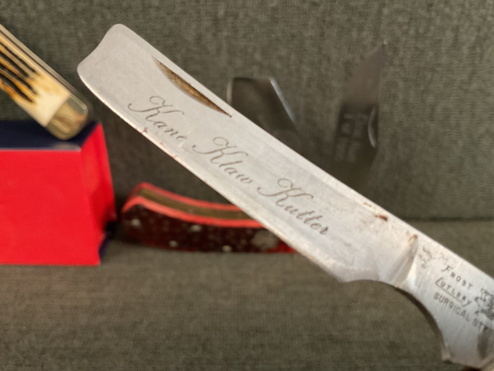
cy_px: 186
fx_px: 414
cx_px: 247
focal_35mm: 29
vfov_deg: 48.2
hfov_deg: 61.7
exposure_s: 1/60
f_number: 1.8
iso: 160
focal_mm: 3
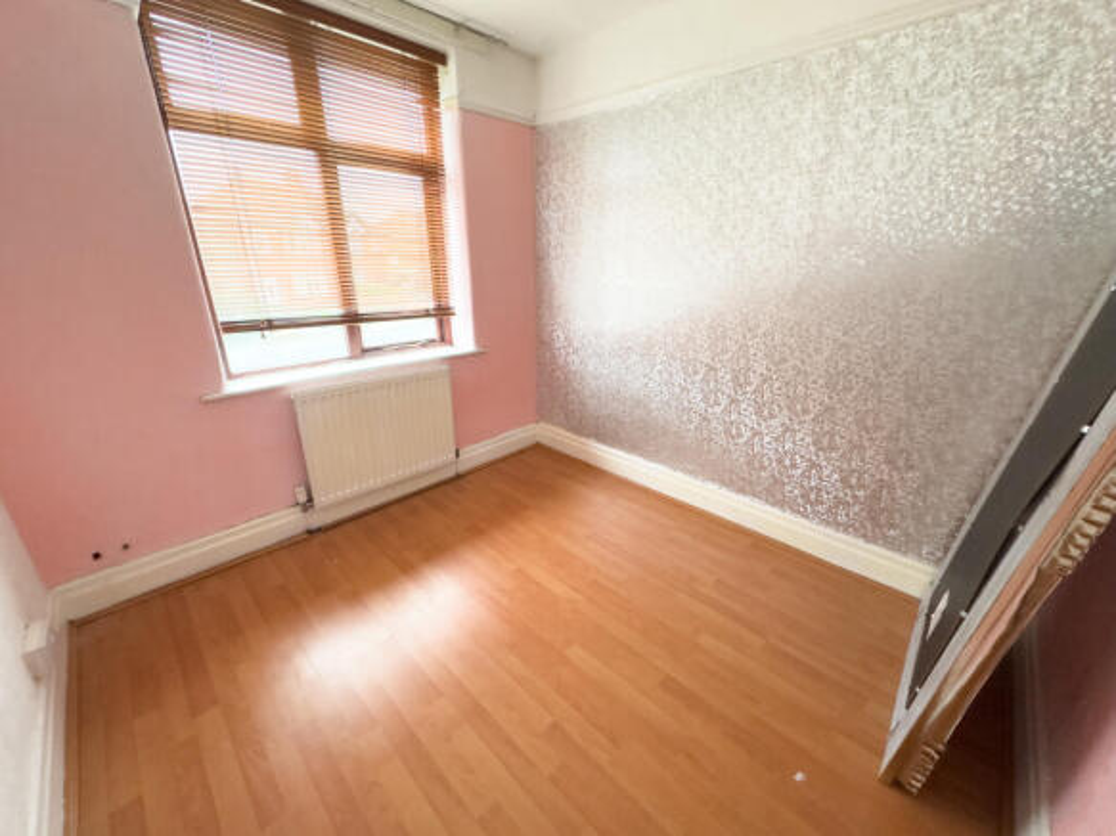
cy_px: 418
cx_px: 558
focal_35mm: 14
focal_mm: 2.22
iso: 320
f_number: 2.2
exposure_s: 1/60
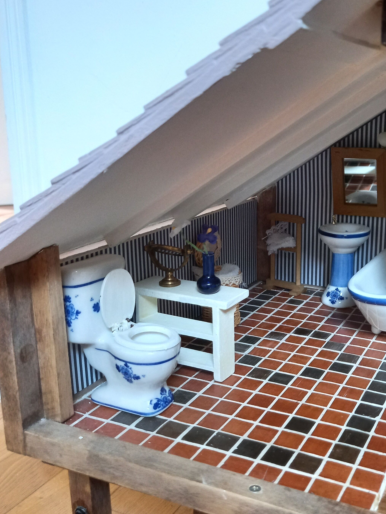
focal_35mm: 37
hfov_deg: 37.8
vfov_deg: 50.1
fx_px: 550
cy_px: 234
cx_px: 282
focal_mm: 4.6
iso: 250
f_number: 2
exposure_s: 1/23
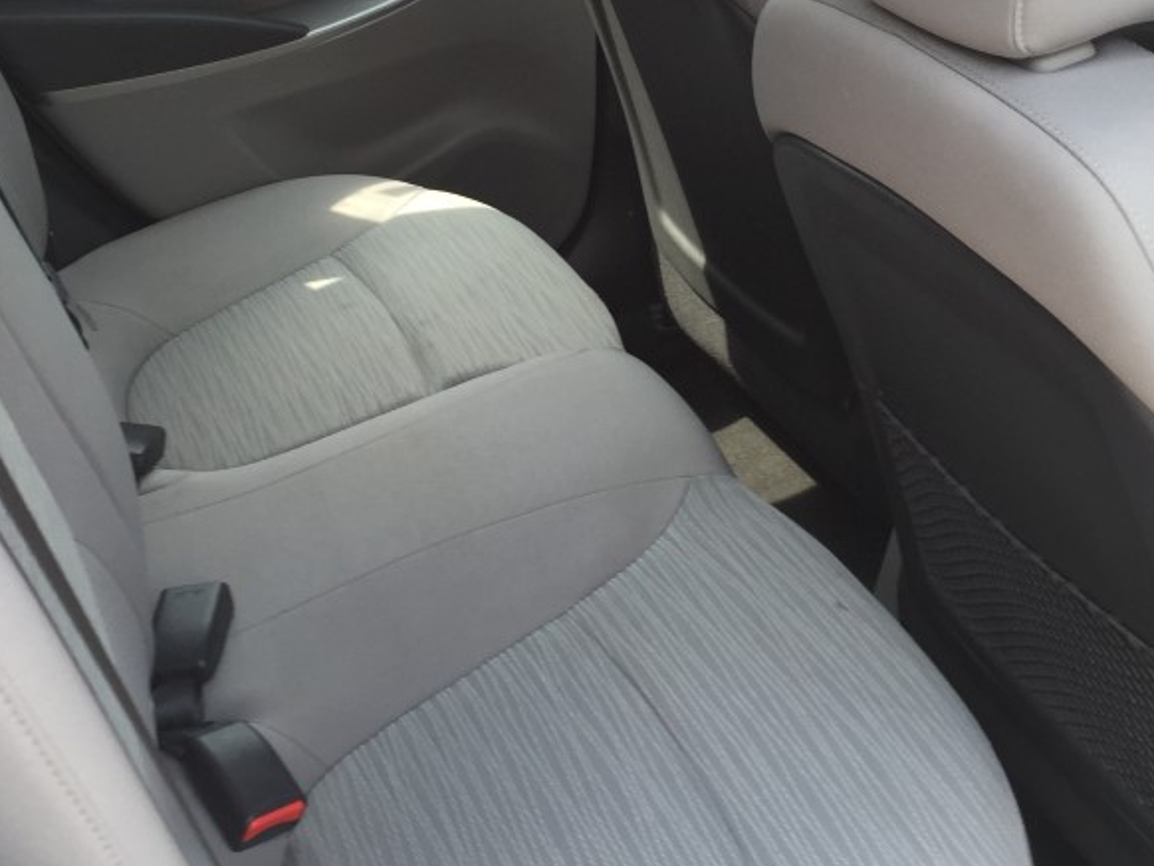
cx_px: 595
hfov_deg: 37.5
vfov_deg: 28.1
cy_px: 206
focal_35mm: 51
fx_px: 1701
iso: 32
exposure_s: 1/170
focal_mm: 4.15
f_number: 2.2
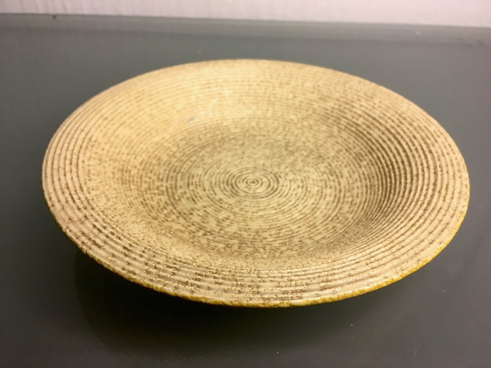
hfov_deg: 61.7
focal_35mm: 29
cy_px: 184
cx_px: 246
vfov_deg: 48.2
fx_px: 411
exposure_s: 1/33
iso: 25
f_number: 2.2
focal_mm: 4.15
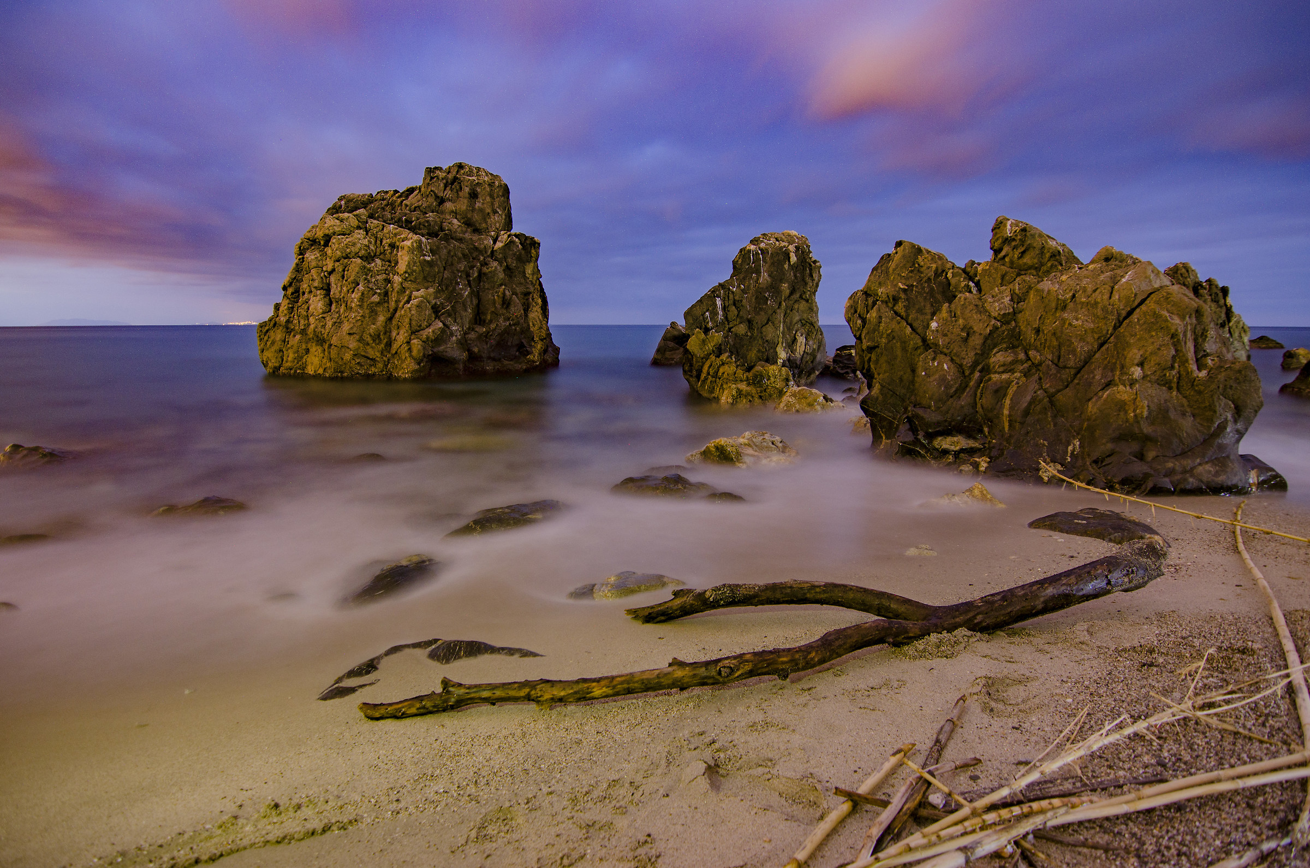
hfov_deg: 95.1
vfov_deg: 71.8
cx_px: 655
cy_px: 434
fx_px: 599
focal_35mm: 16
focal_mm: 11
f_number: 2.8
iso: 100
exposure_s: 174
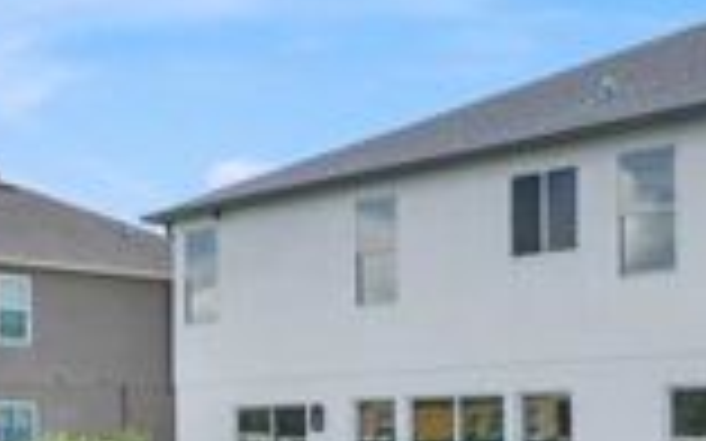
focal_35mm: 75
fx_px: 1448
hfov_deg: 27.1
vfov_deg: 16.9
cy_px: 443
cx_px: 510
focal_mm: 16.5
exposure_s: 1/500
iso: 250
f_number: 9
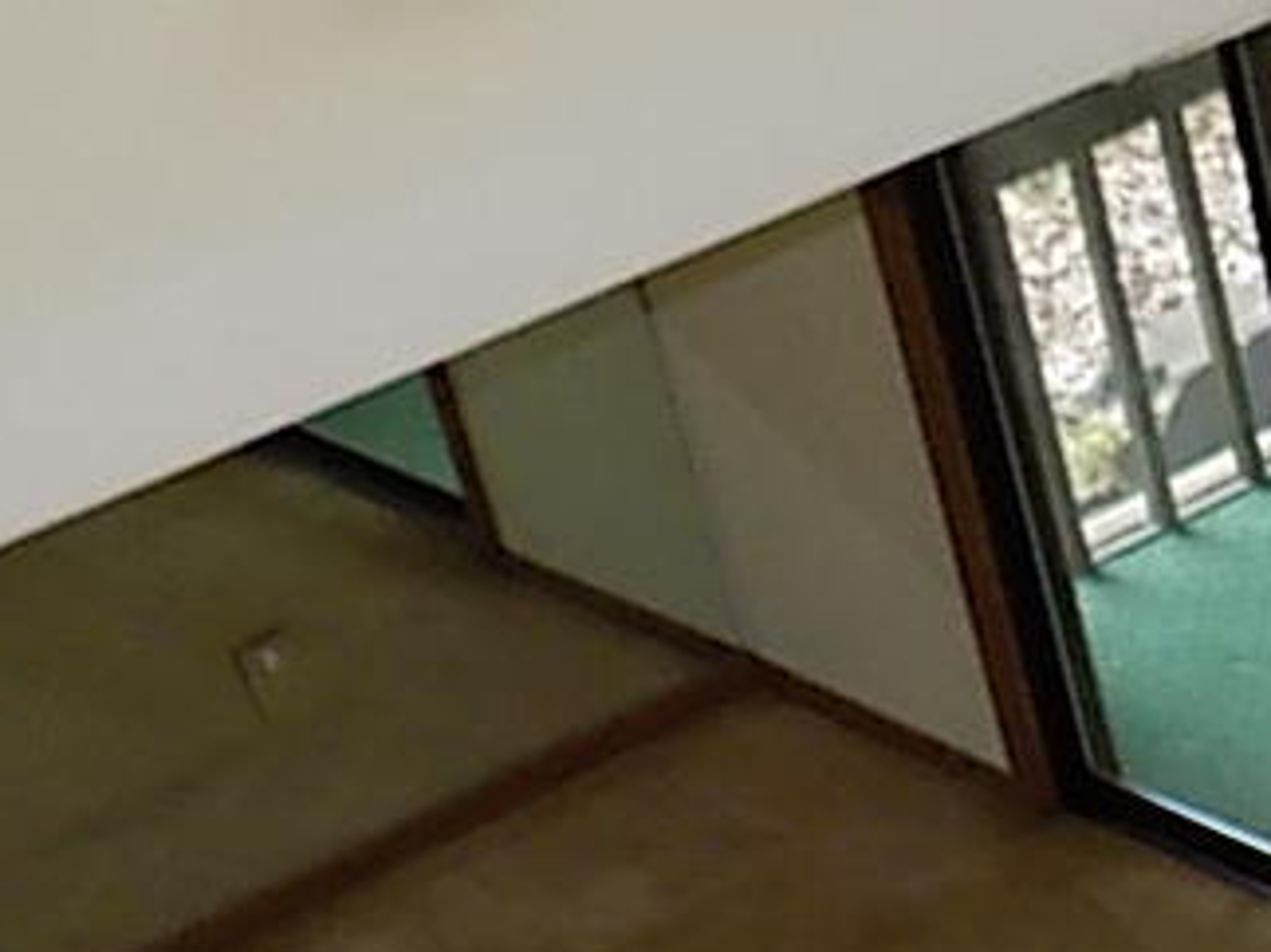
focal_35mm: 119
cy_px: 724
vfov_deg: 12.4
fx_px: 4368
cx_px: 2924
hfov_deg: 13.1
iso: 220
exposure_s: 1/30
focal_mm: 4.3
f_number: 3.1
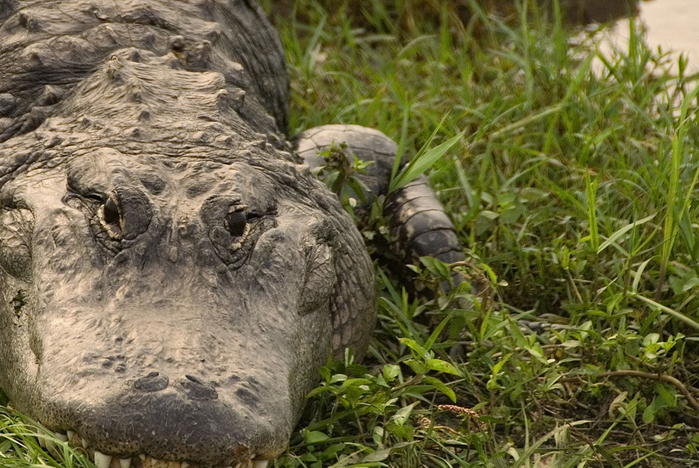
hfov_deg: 3.4
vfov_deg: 2.3
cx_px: 166
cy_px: 150
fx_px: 11799
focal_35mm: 607
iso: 400
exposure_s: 1/400
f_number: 5.6
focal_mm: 200
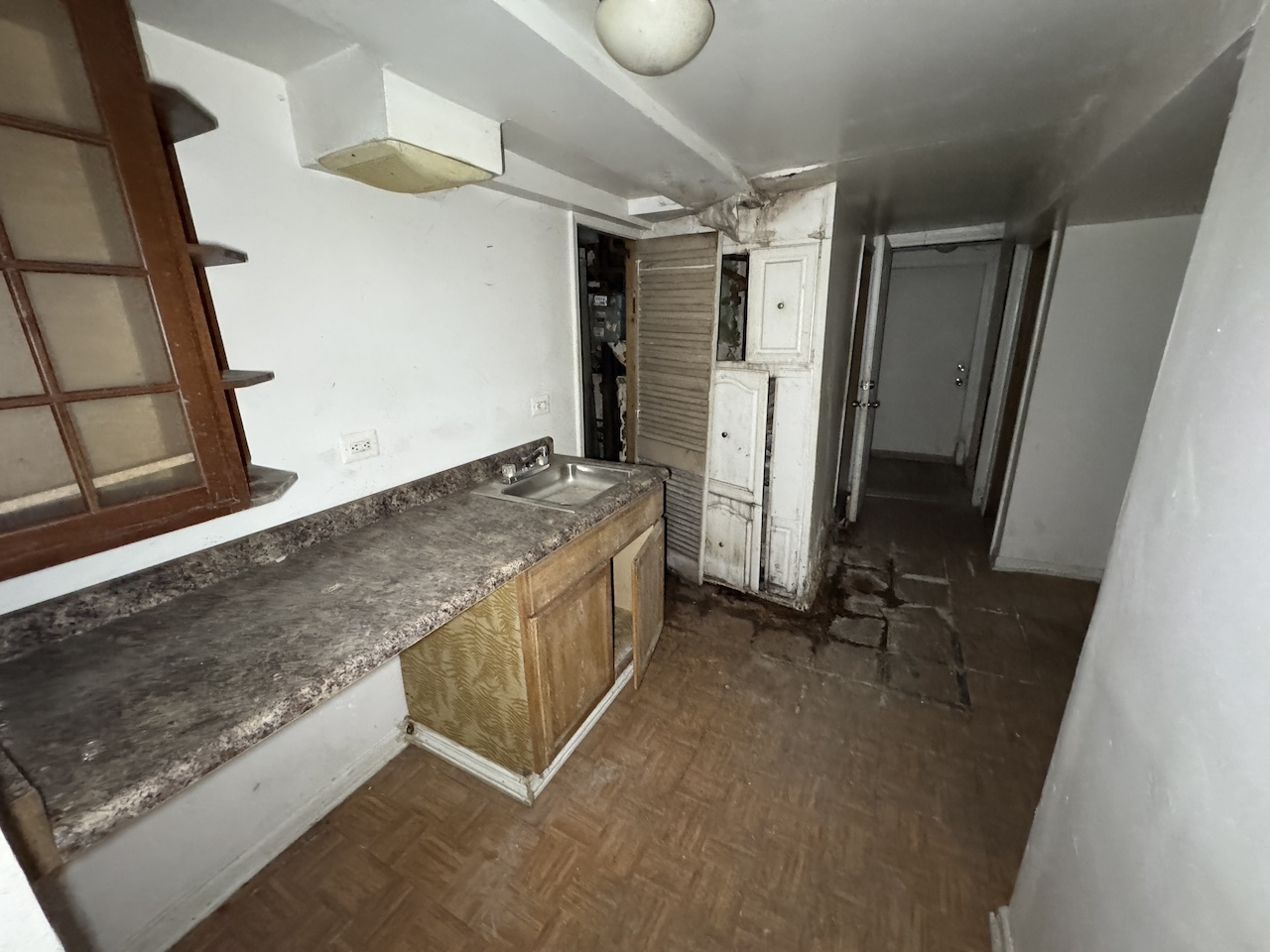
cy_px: 476
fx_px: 514
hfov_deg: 102.1
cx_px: 635
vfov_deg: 85.7
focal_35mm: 14
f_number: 2.2
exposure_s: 1/60
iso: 1250
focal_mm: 2.22
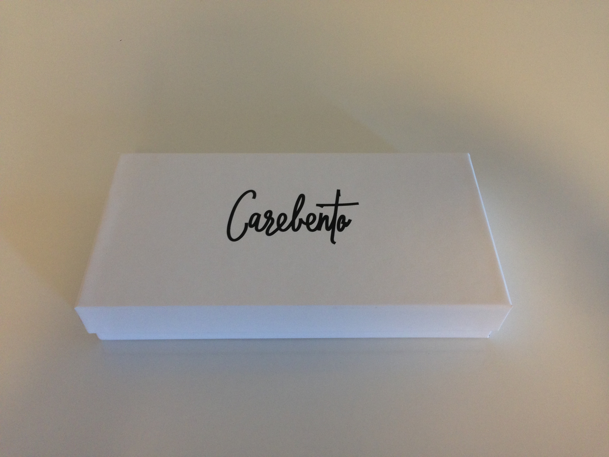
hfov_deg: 55.4
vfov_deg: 42.9
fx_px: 581
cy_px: 228
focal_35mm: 33
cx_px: 304
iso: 125
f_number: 2.4
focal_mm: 4.12
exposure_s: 1/20
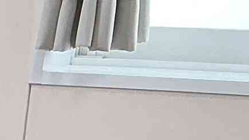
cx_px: -466
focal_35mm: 210
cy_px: 510
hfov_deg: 8.7
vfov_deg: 5.3
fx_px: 1387
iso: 50
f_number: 1.8
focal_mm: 3
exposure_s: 1/120
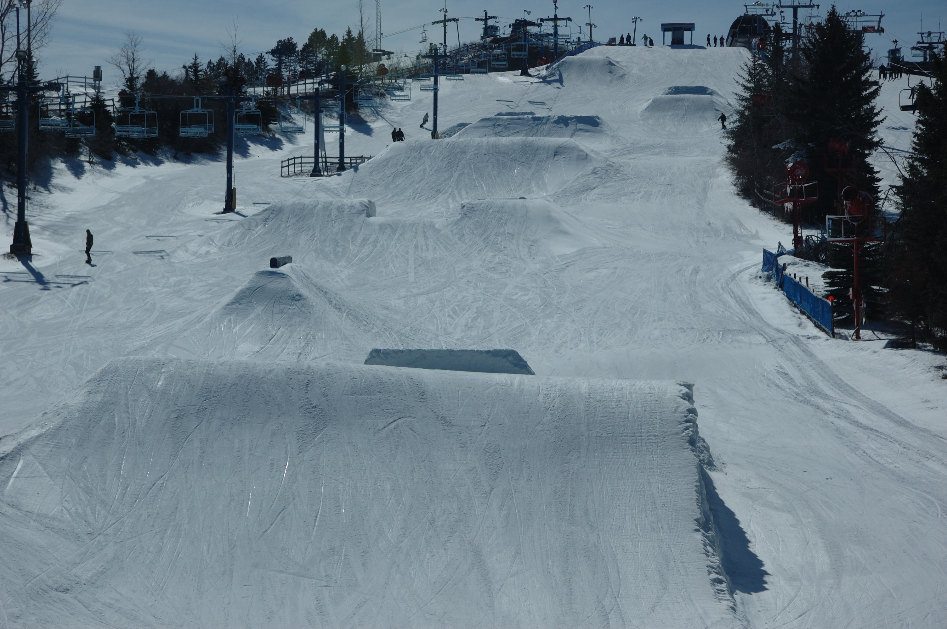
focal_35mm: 105
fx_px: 2760
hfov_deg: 19.5
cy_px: 314
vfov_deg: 13.0
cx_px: 474
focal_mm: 70
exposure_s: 1/1000
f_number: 8
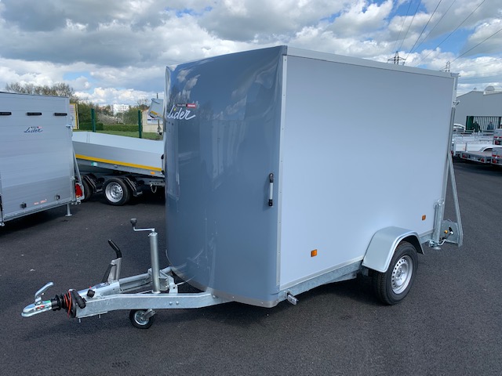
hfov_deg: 67.3
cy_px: 188
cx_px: 251
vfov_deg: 53.1
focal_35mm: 26
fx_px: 377
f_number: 1.8
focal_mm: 4.25
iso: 25
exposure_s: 1/1490
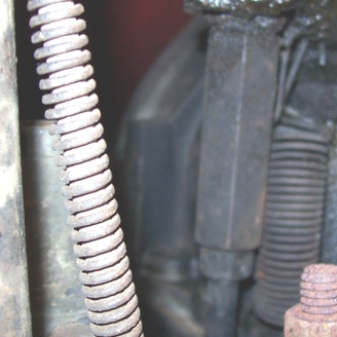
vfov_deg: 25.3
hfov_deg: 25.1
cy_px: 138
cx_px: 242
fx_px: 749
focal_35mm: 68
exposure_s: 1/64
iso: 80
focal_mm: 6
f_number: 2.7
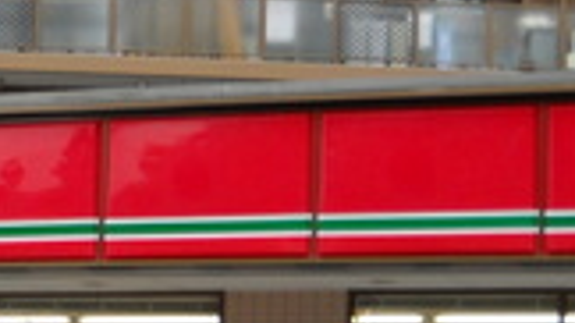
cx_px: -103
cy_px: 419
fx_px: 2347
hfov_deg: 13.6
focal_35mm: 154
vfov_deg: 7.8
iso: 64
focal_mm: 6.72
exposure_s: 1/96
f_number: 3.1
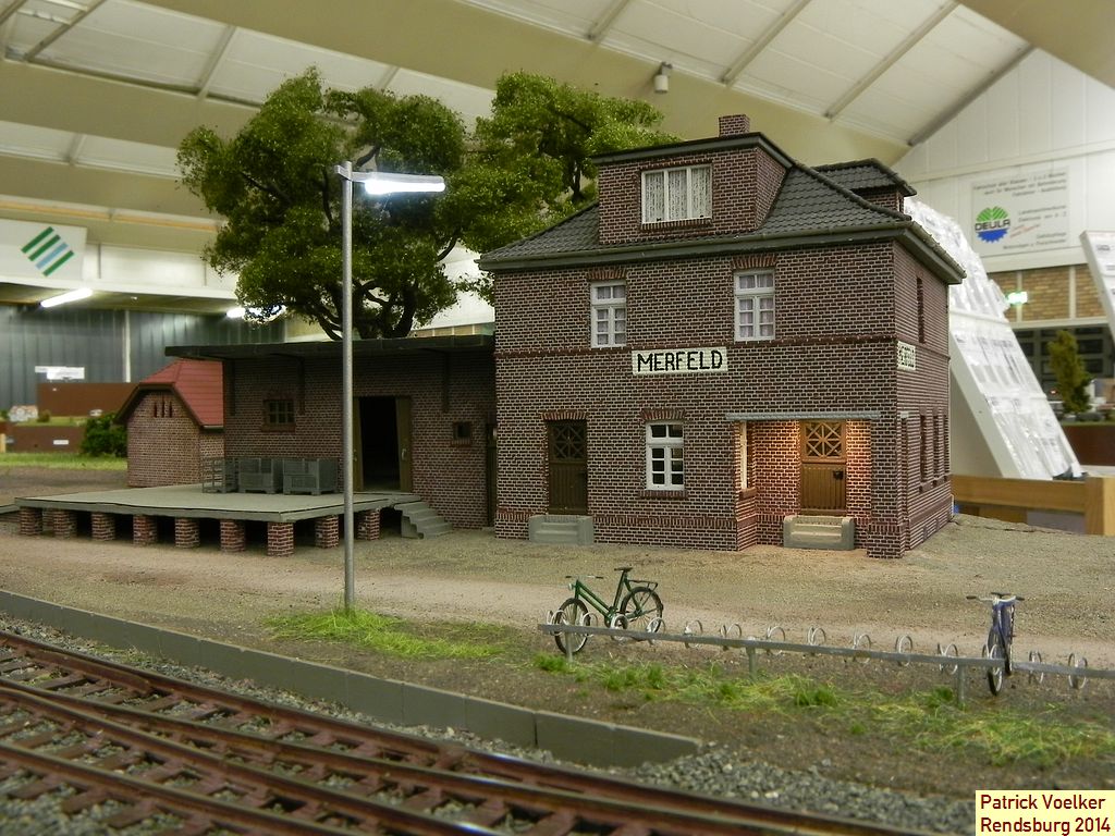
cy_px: 418
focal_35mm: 33
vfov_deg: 42.9
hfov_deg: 55.4
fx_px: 1063
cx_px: 558
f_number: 7.1
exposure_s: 1/1.5
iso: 160
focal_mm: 5.9
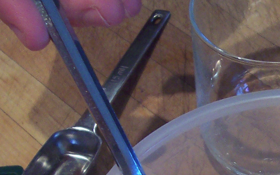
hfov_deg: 18.3
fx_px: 847
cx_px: 282
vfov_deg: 11.6
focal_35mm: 111
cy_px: 205
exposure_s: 1/30
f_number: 2.8
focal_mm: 5.6
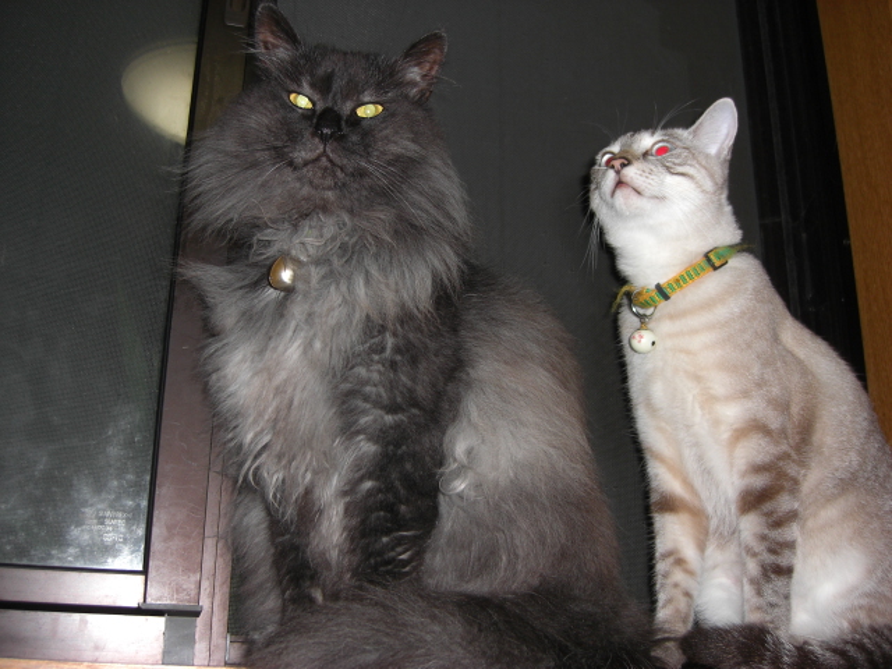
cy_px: 334
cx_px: 446
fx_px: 979
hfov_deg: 49.0
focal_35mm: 38
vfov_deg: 37.7
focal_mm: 7.9
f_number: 2.8
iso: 100
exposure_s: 1/60
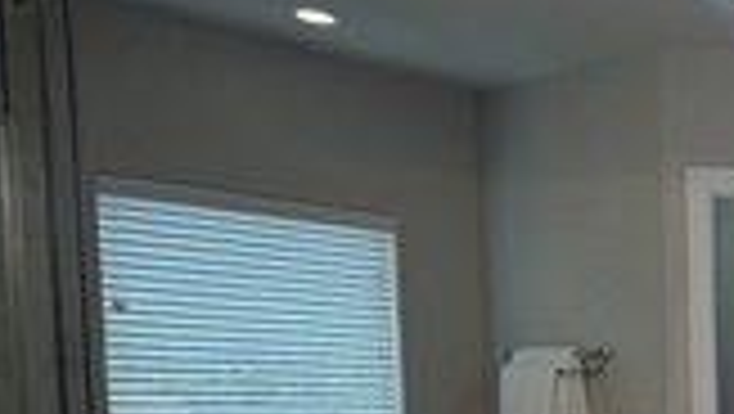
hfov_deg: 28.7
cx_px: 946
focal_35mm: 60
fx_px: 1169
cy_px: 486
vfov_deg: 19.1
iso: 125
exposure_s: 1/120
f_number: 2.2
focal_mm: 2.22
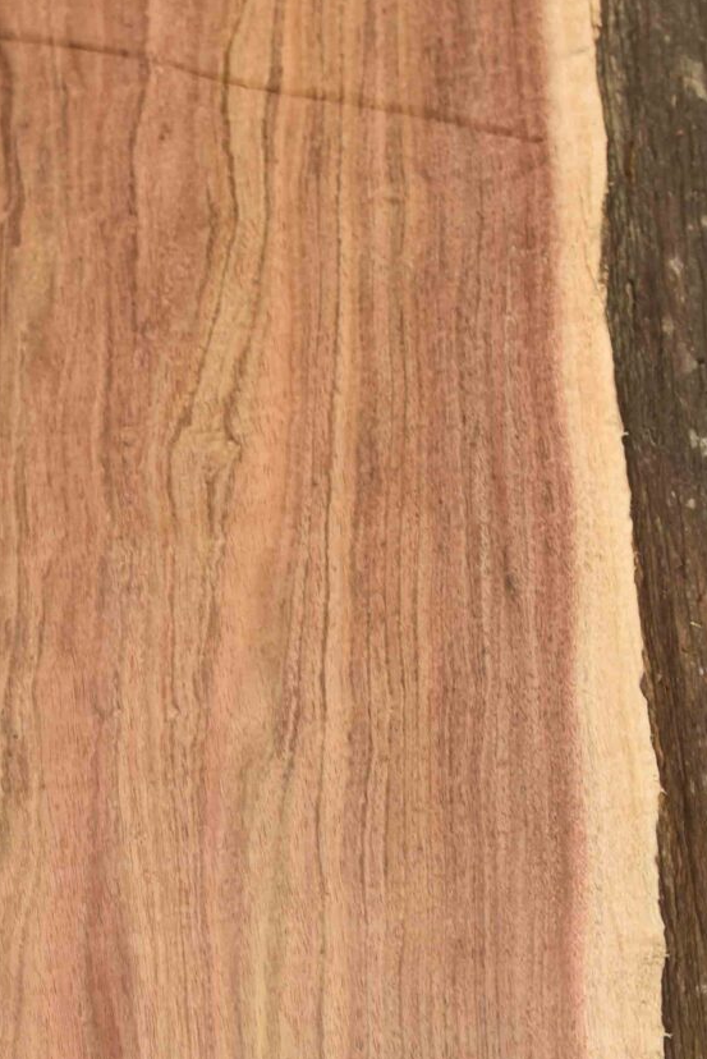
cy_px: 1020
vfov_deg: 20.8
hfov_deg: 14.1
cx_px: -89
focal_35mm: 95
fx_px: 2795
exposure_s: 1/125
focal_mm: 35
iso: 400
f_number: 5.6
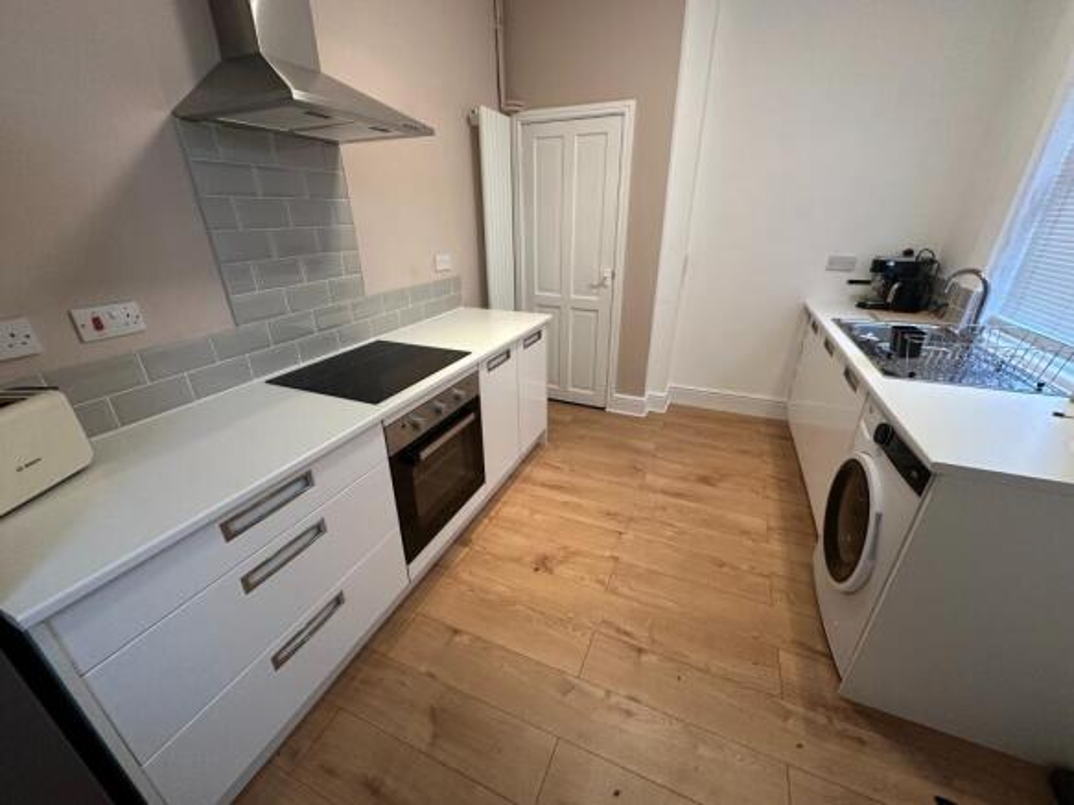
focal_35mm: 14
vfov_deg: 85.7
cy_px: 402
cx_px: 537
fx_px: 434
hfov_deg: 102.1
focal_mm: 2.22
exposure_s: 1/50
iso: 320
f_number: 2.2
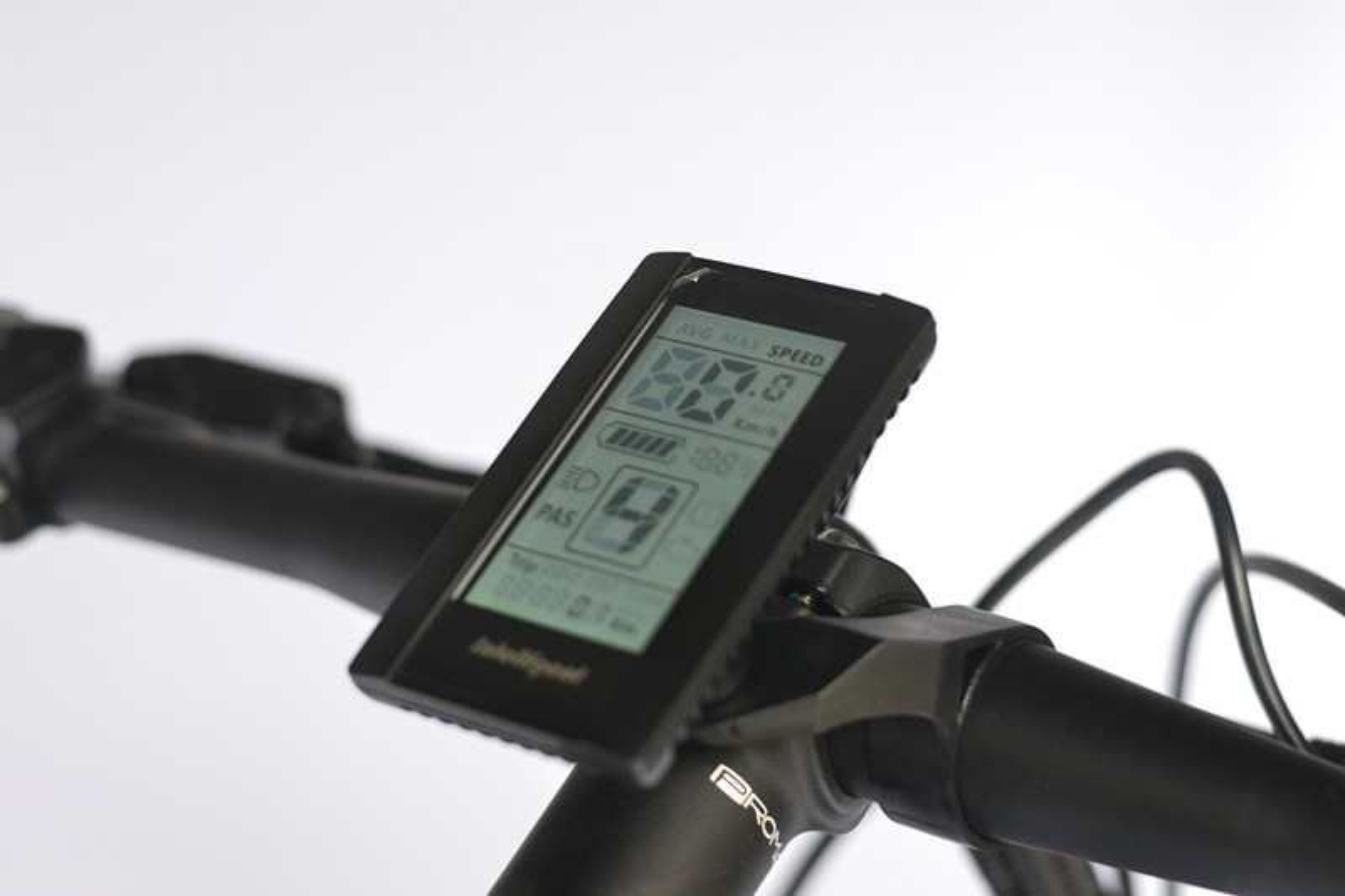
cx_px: 672
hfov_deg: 27.0
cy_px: 448
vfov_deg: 18.2
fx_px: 2801
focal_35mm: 75
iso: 800
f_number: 3.2
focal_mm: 50
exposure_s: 1/200
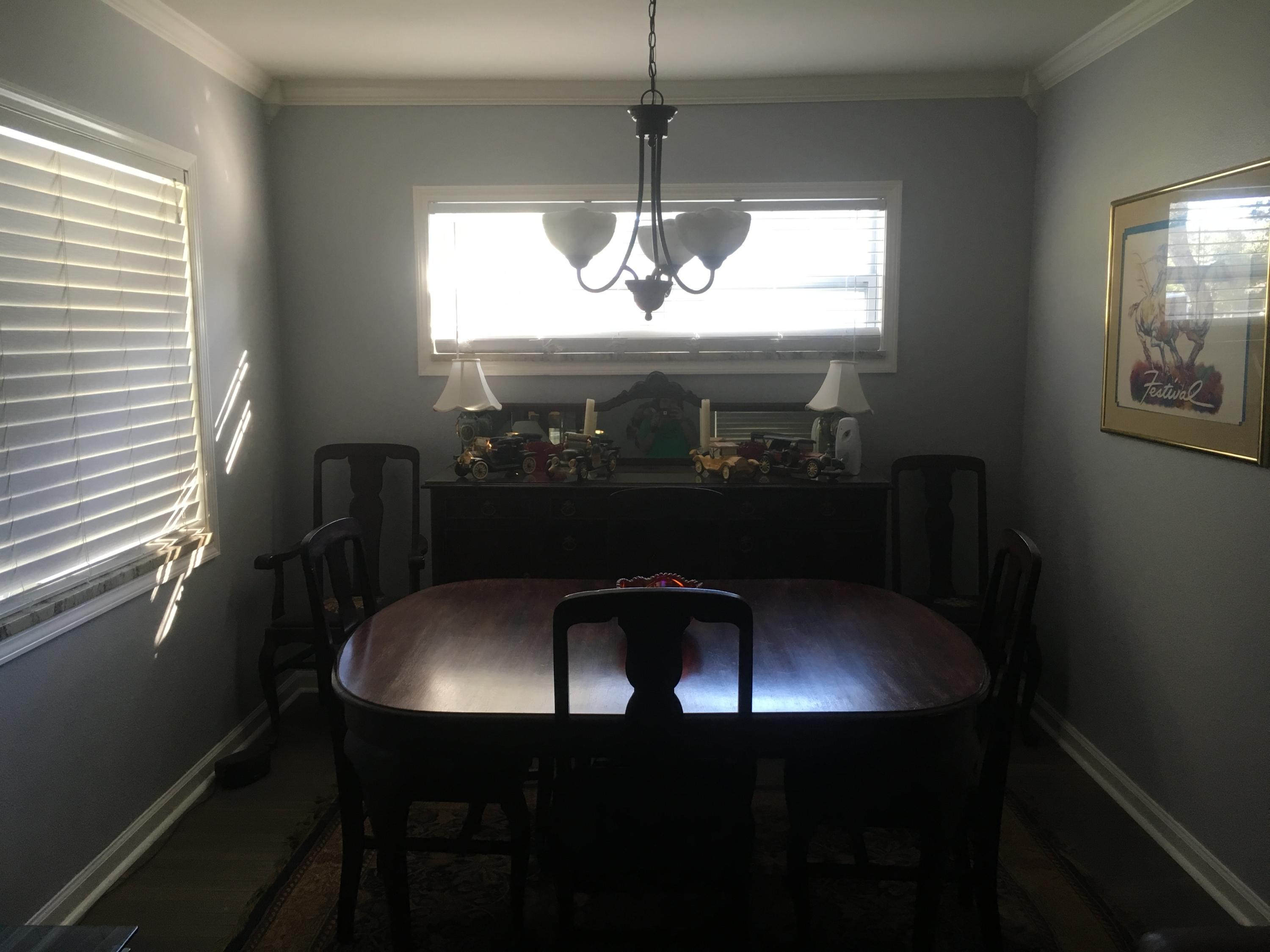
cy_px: 476
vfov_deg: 48.2
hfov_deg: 61.7
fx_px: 1064
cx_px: 635
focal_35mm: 29
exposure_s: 1/30
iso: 80
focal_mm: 4.15
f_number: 2.2
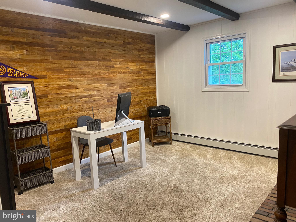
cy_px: 111
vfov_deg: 53.1
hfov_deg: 67.3
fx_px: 222
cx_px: 148
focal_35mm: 26
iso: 160
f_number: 1.8
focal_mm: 4.25
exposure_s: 1/60
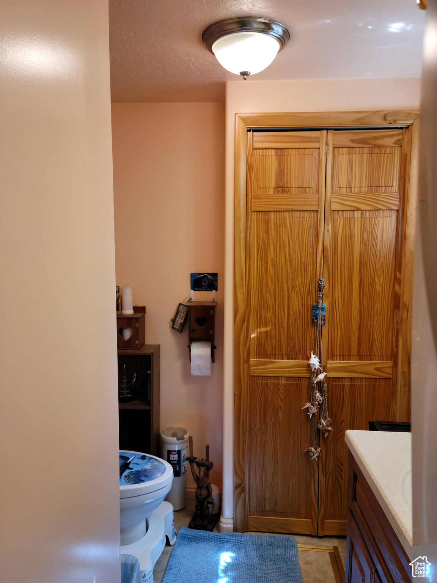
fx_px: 471
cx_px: 218
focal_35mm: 28
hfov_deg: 49.7
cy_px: 292
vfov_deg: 63.4
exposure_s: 1/60
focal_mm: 5.9
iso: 80
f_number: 2
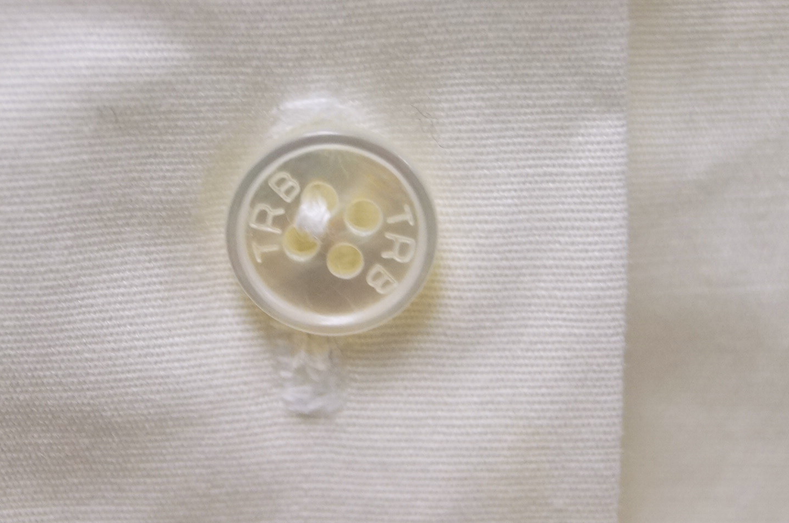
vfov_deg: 9.7
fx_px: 3082
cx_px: 343
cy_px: 228
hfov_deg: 14.6
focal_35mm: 141
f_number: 5.6
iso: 1250
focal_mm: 55
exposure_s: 1/100
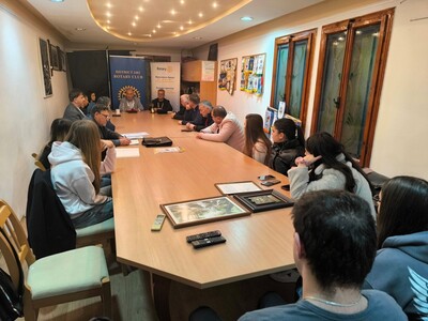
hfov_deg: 73.9
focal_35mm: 23
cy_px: 160
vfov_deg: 58.9
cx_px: 214
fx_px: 284
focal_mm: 6.14
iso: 1250
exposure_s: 1/50
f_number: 1.65
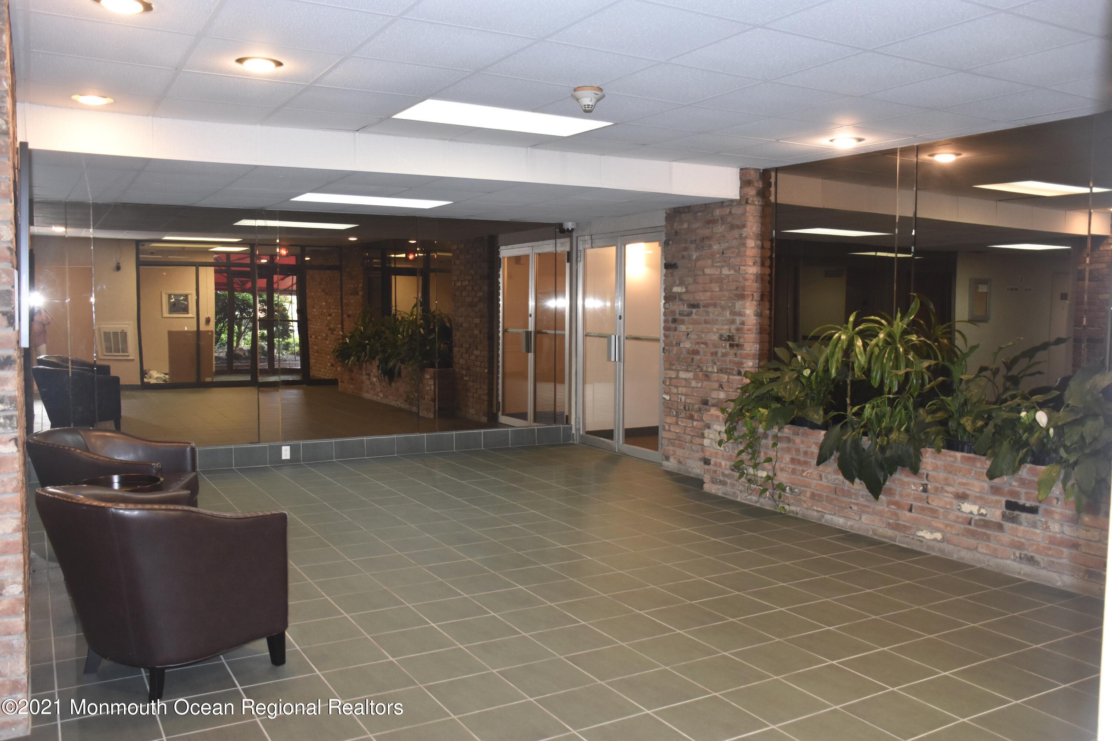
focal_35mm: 30
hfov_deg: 61.9
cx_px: 556
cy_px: 370
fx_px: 927
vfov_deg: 43.6
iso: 900
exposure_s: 1/60
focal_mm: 20
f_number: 3.5
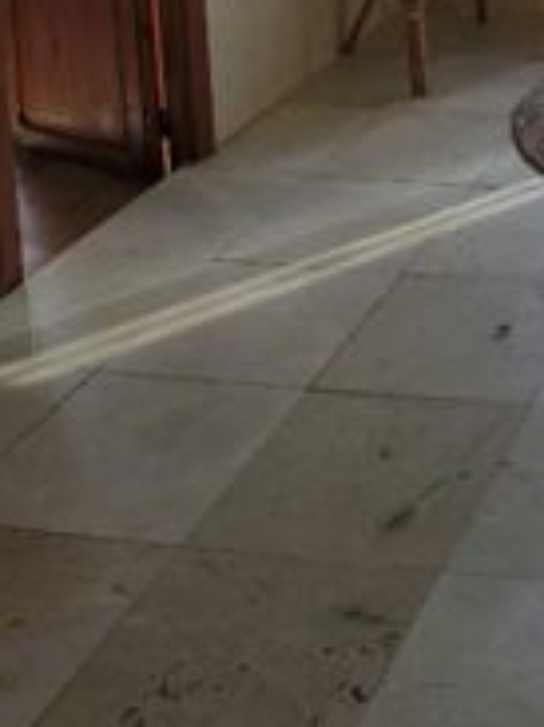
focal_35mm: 67
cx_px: 772
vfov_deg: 24.8
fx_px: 1406
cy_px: -238
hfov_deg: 19.6
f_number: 1.65
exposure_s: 1/304
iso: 50
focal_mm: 6.14
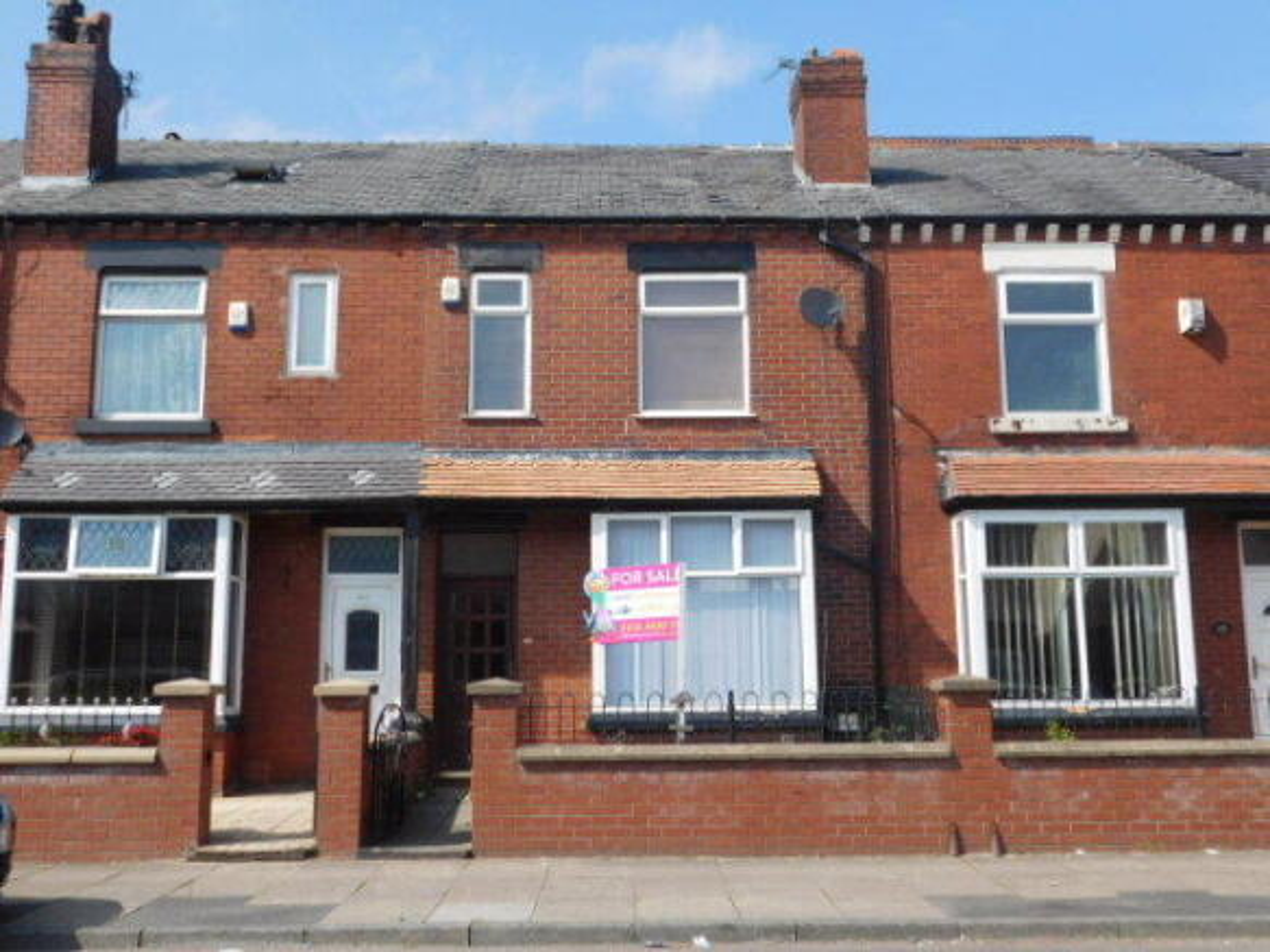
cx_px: 635
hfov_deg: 51.4
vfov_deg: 39.6
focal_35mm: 36
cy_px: 476
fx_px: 1321
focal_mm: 6.3
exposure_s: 1/1250
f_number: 3.5
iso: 125
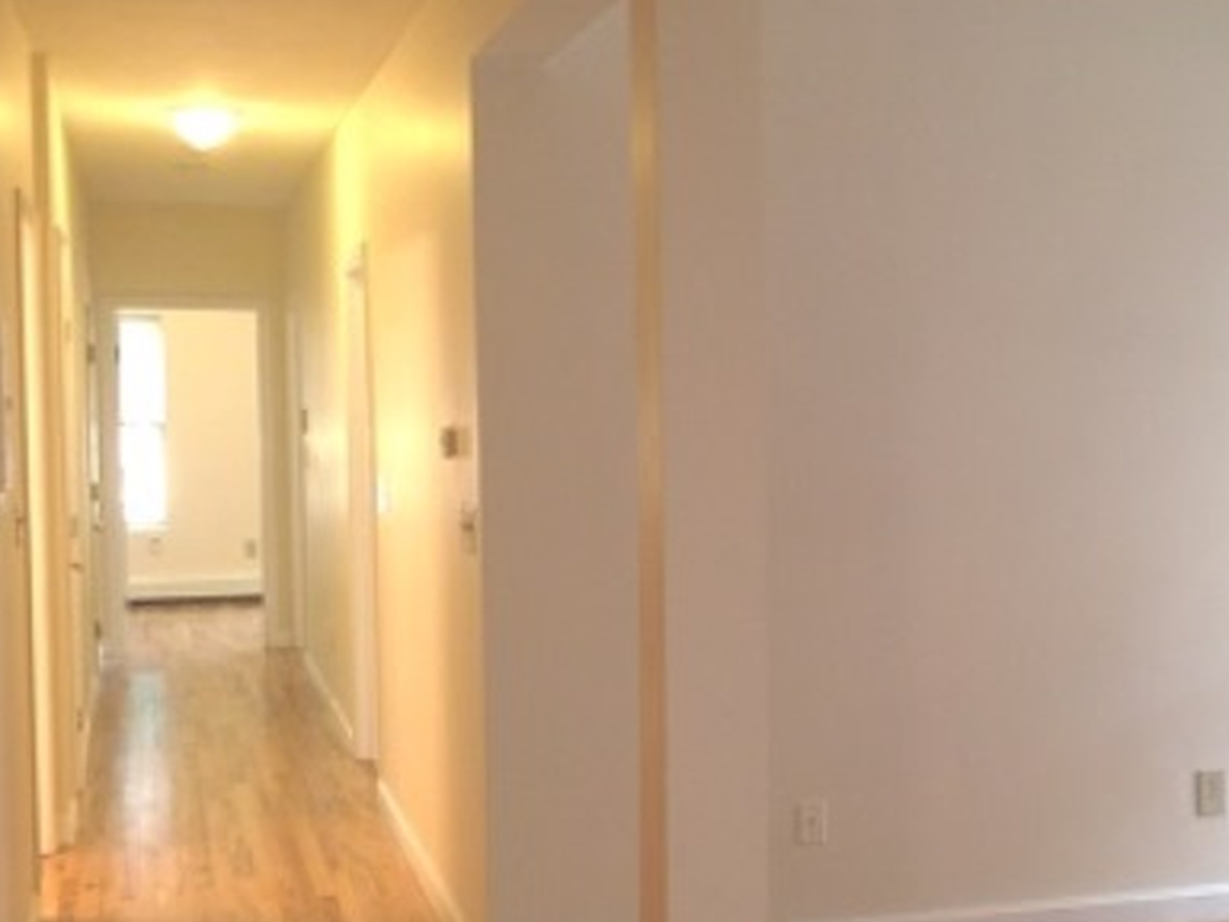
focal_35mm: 58
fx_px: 2059
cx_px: 786
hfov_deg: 33.0
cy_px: 535
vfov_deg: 25.2
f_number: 2.4
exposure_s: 1/20
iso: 100
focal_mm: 4.28
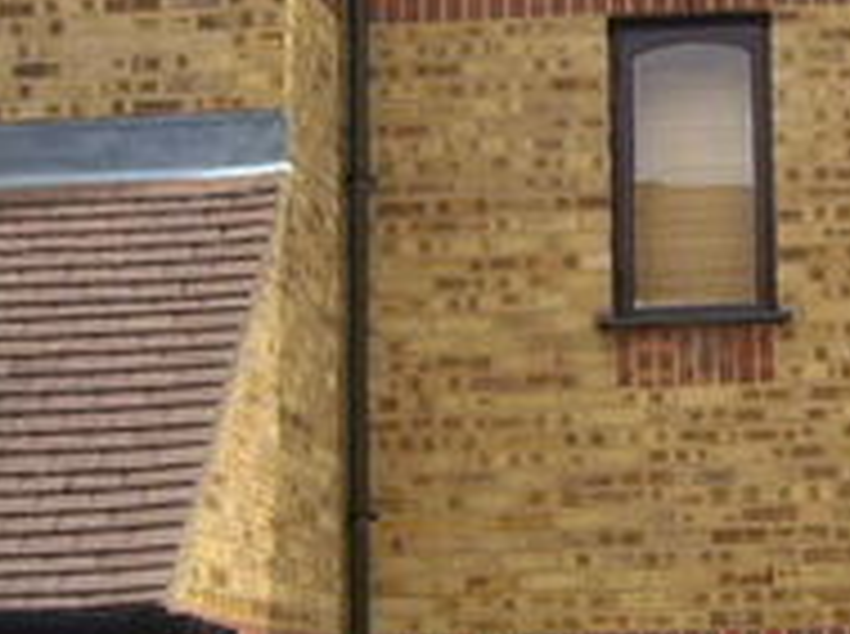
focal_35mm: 141
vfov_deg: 10.5
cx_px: 913
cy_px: 119
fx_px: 3456
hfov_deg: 13.8
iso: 50
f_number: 4.3
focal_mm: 6.2
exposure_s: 1/125
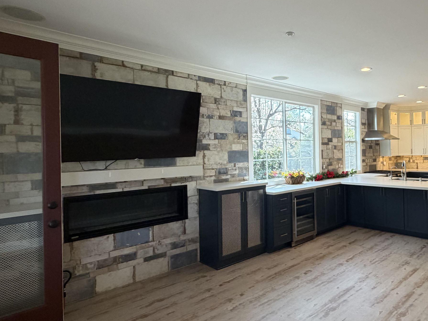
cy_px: 150
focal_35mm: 24
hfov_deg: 68.8
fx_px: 297
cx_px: 298
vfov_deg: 56.8
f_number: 2.2
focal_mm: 2.22
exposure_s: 1/120
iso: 250
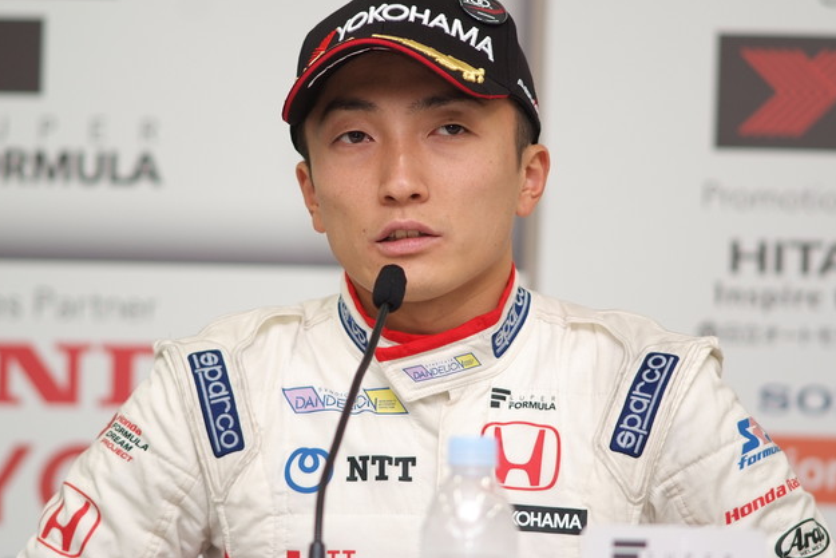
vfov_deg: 4.4
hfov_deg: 6.6
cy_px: 261
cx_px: 400
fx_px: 7223
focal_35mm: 311
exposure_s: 1/250
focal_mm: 180
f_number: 2.8
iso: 400
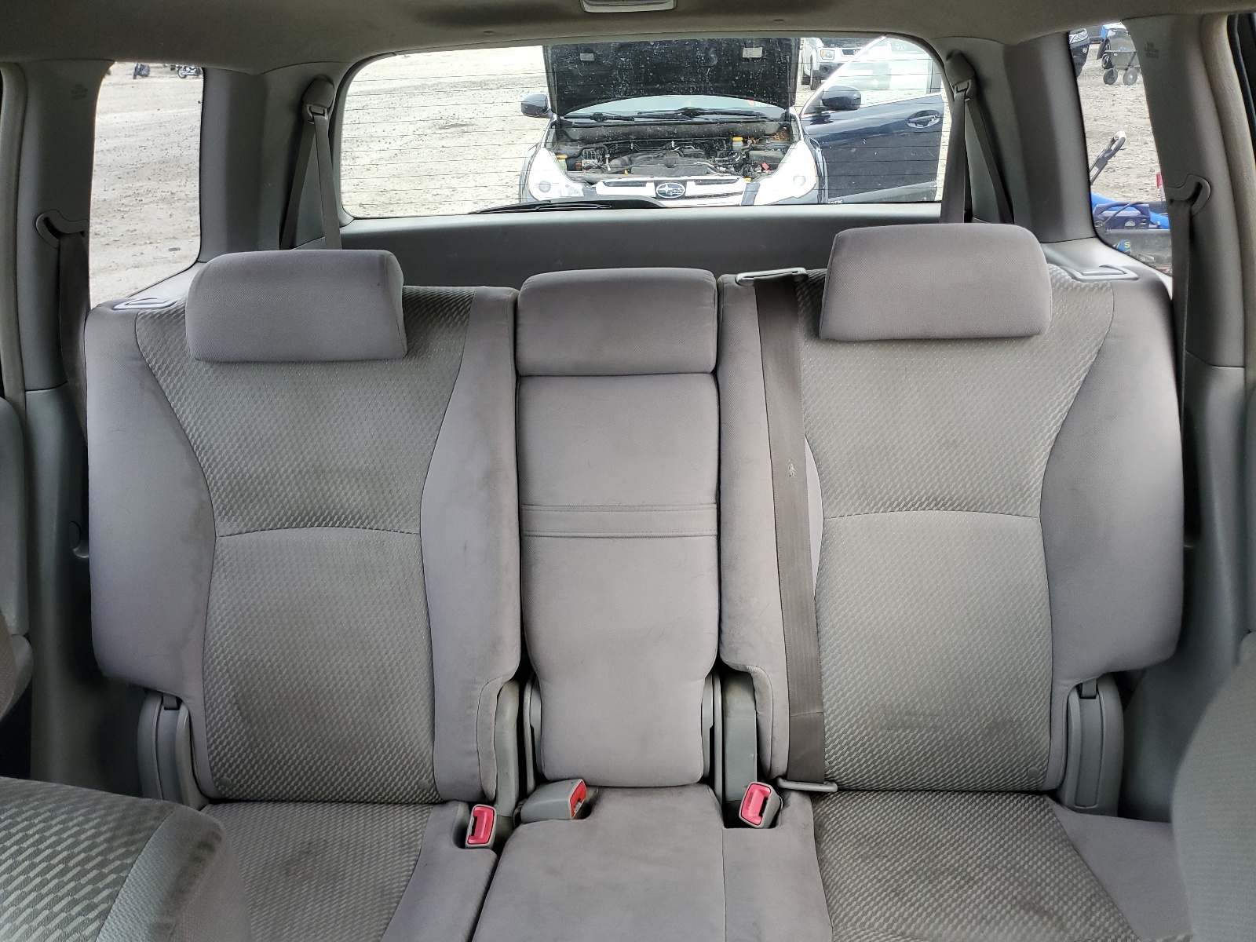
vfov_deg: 53.1
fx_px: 943
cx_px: 628
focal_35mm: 26
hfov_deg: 67.3
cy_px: 471
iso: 73
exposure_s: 1/120
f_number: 1.5
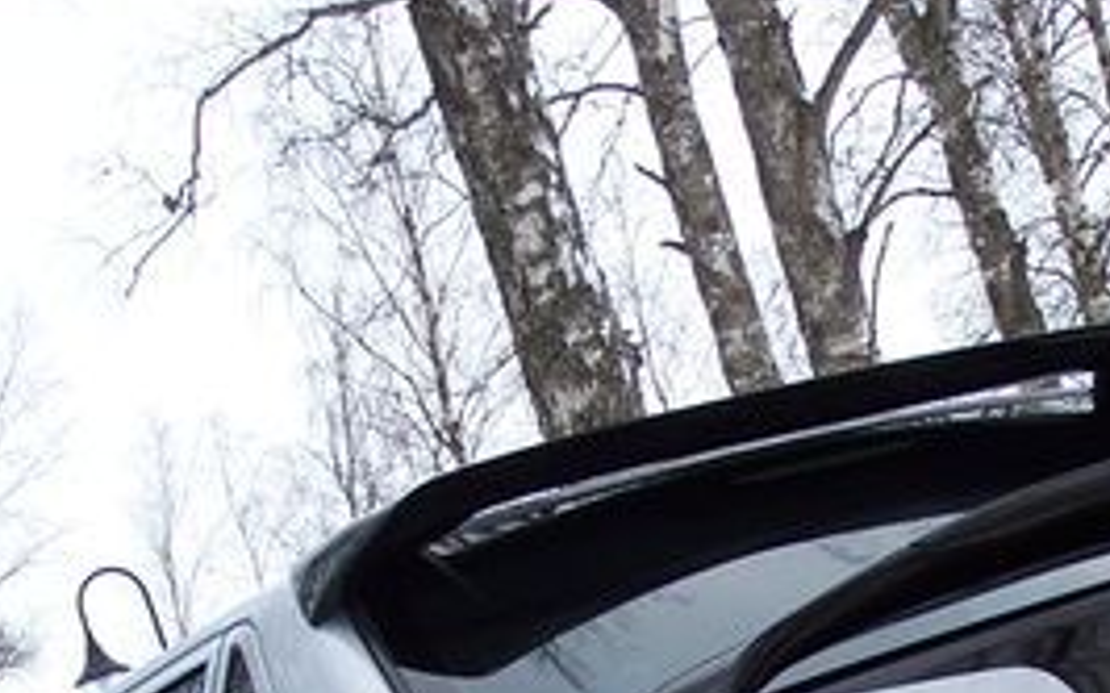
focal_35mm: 143
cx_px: 931
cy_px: 952
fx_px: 4324
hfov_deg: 14.5
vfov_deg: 9.0
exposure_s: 1/45
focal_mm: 9.3
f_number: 3.2
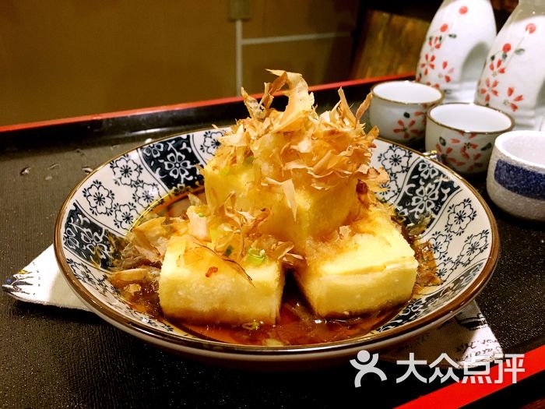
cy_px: 204
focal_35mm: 29
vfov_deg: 48.2
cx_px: 272
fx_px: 457
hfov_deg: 61.7
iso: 200
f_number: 2.2
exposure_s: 1/20
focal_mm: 4.15
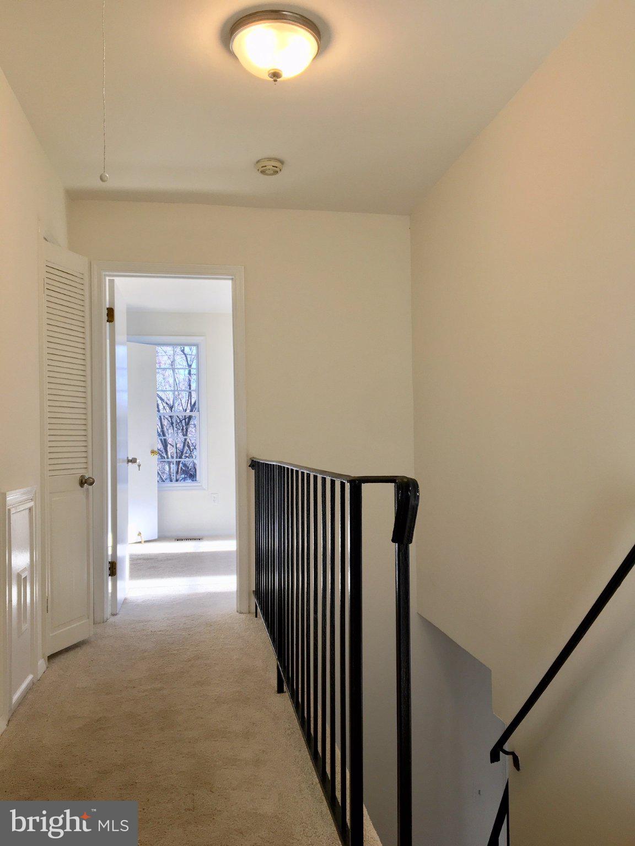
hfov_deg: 48.2
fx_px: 709
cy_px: 423
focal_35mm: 29
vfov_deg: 61.7
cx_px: 318
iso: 32
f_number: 2.2
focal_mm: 4.15
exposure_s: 1/60
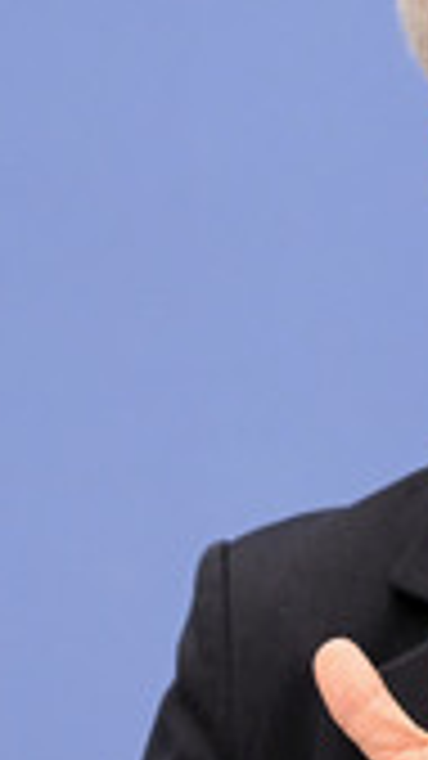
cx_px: 502
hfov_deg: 3.6
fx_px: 6762
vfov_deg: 6.4
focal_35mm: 335
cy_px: 274
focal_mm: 120
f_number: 5
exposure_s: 1/400
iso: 3200
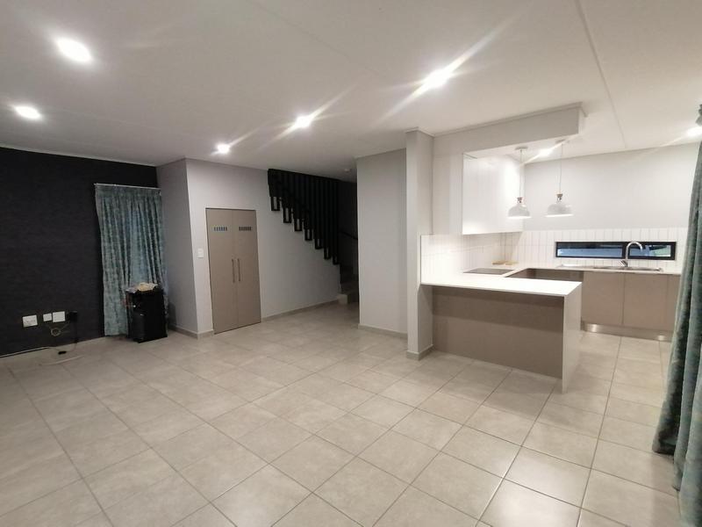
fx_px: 345
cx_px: 351
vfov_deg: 74.7
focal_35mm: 17
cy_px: 264
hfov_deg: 91.0
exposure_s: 1/33.3
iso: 250
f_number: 2.4
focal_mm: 1.78
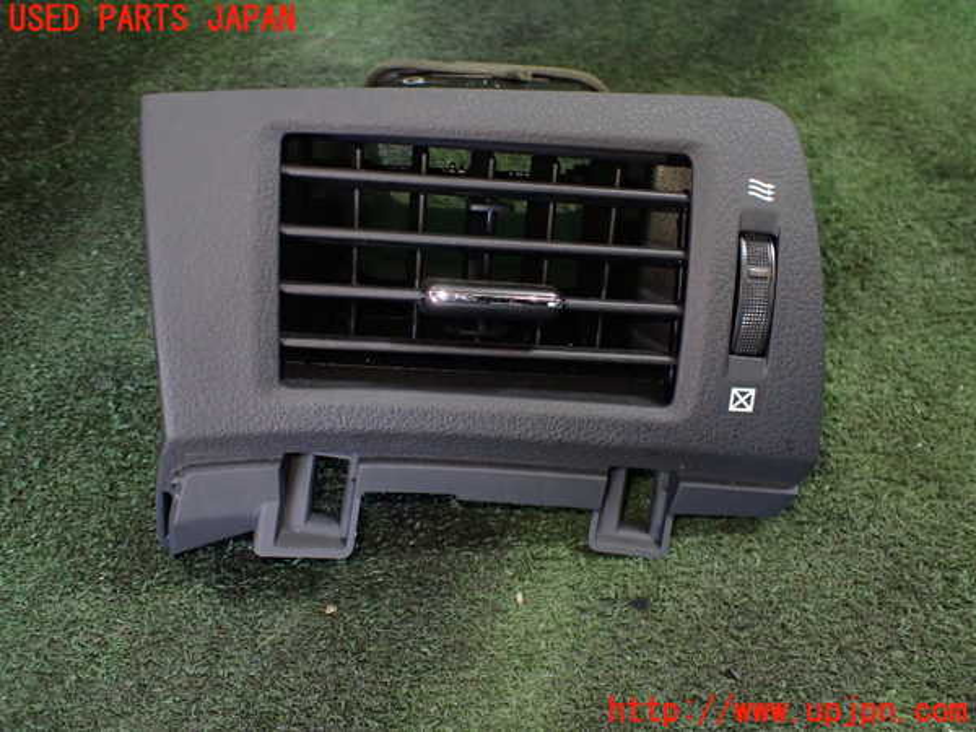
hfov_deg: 60.0
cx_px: 488
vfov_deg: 46.8
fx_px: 846
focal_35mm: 30
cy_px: 366
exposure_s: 1/125
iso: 800
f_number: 2.3
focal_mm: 5.4
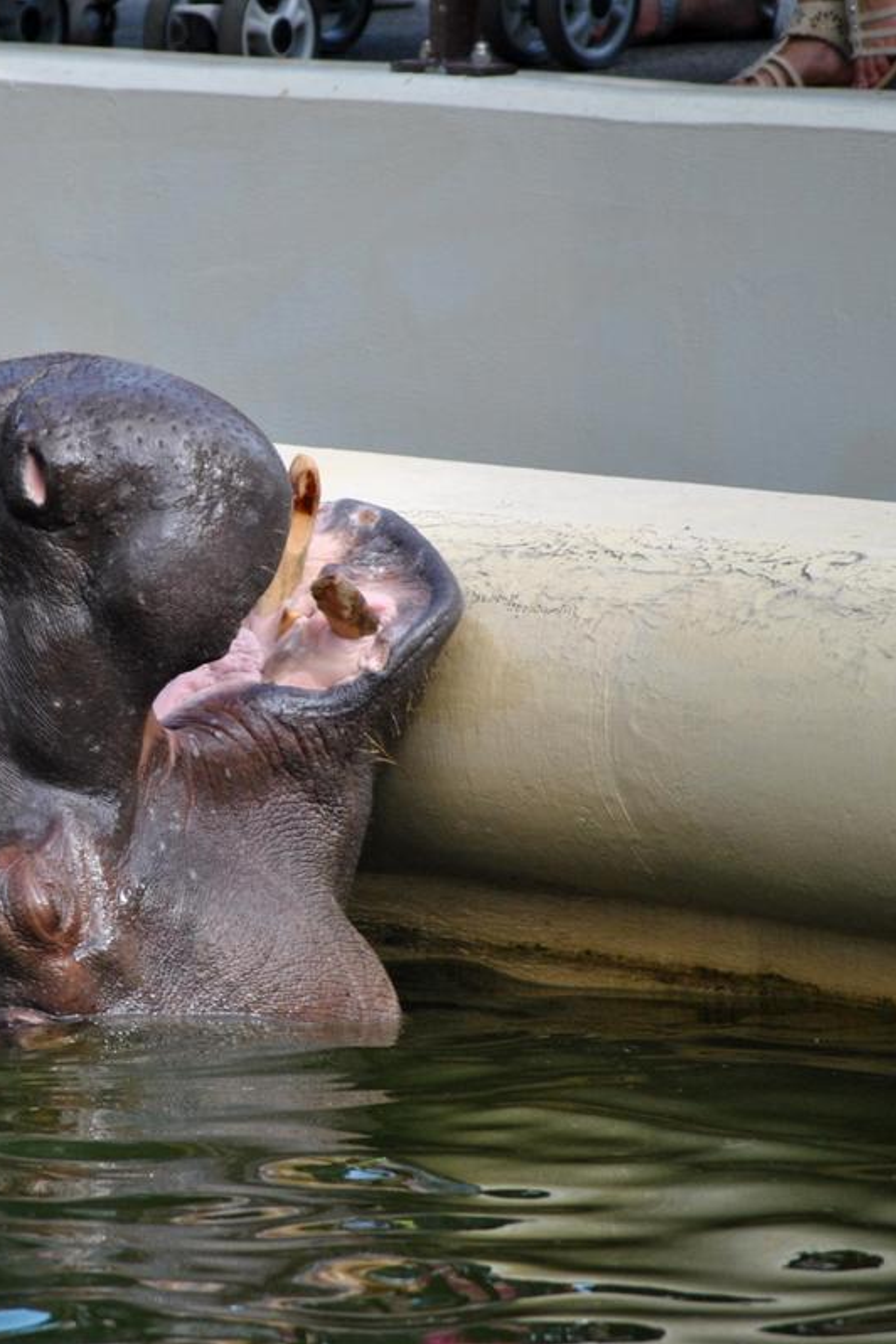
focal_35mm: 450
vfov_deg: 4.6
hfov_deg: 3.1
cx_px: 72
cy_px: 672
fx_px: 16799
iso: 360
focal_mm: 200
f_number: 5.6
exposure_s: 1/500
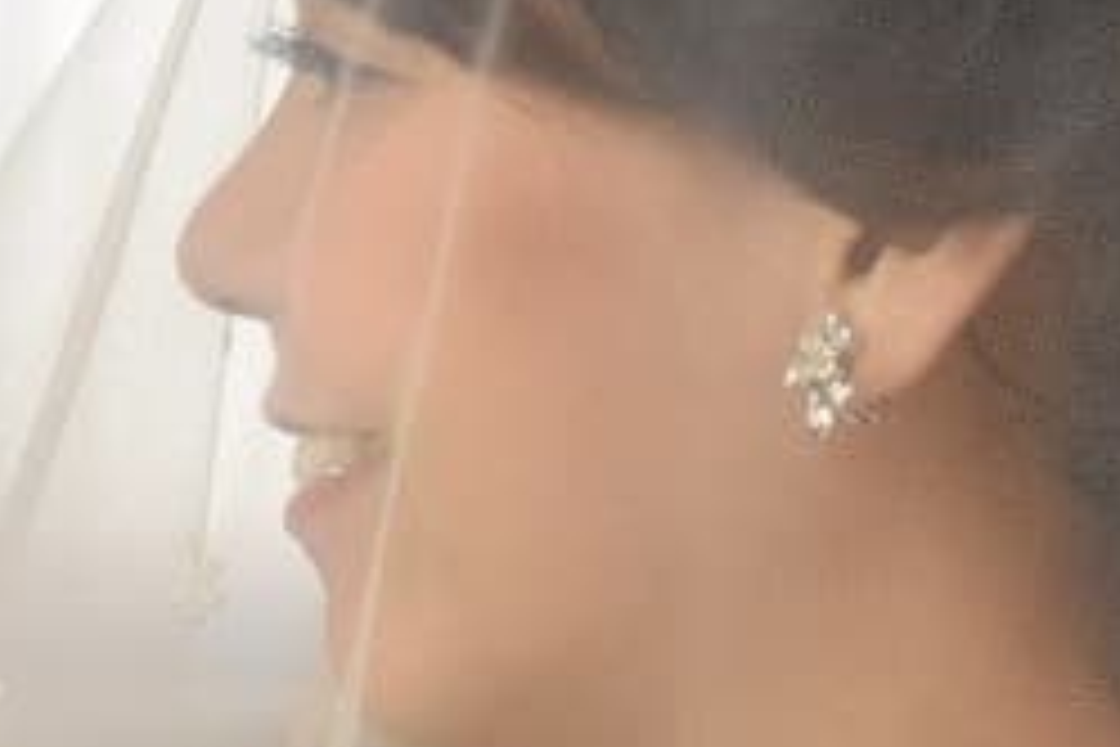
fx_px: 16177
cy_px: 675
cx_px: -333
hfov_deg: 4.0
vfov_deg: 2.6
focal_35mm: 520
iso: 2000
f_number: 5.6
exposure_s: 1/160
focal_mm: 60
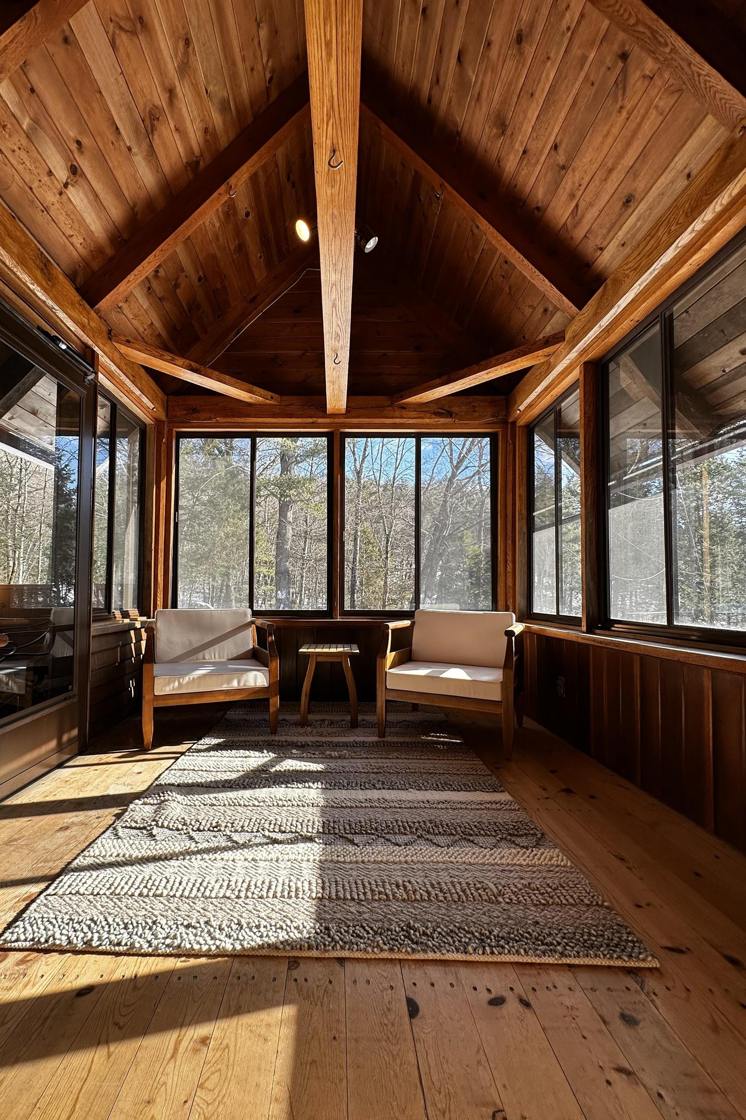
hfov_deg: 77.0
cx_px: 330
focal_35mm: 15
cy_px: 570
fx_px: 466
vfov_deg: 100.4
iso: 40
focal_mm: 2.22
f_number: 2.2
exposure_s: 1/272
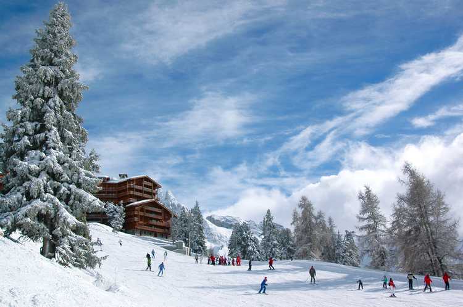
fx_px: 462
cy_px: 154
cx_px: 232
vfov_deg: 36.8
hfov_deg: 53.2
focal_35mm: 36
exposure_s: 1/5000
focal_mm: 24
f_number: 4
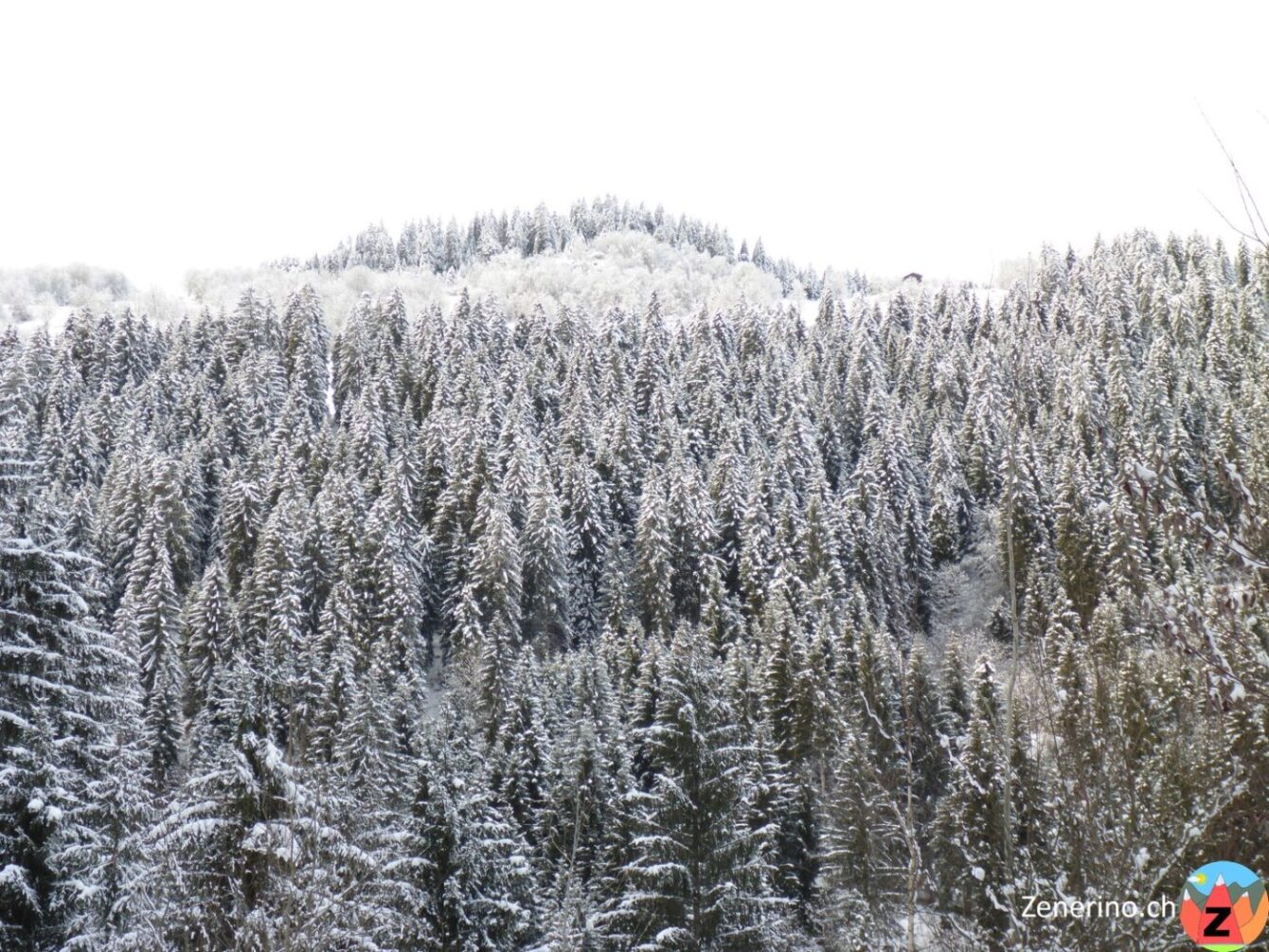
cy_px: 476
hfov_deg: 34.9
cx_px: 634
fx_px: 2016
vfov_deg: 26.6
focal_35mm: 55
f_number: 4.9
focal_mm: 9.8
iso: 100
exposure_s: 1/125
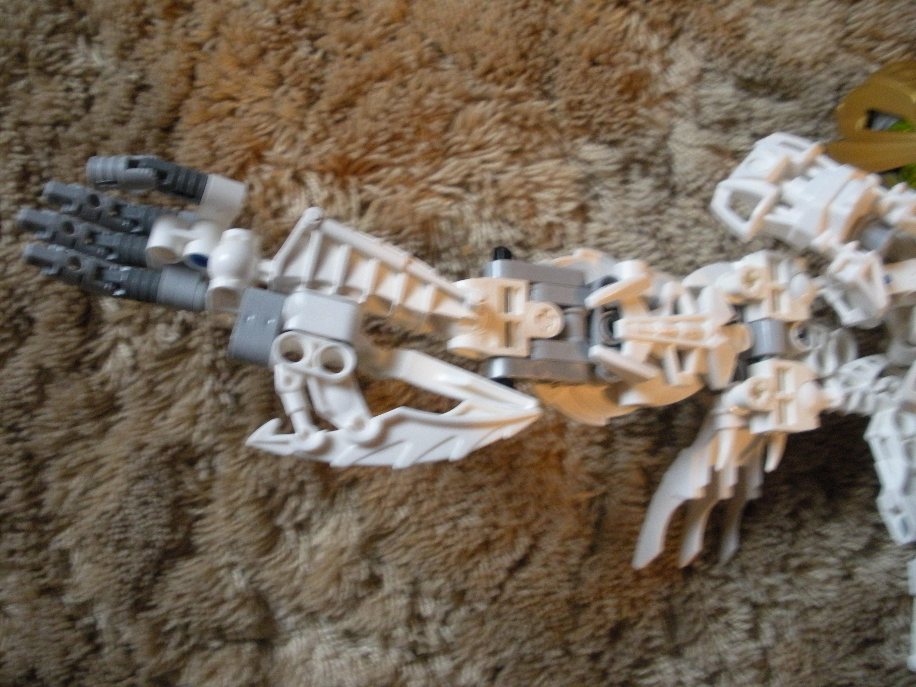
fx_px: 953
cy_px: 344
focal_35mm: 36
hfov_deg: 51.4
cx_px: 458
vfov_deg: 39.7
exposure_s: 1/11.2
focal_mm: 6.3
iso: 400
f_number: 3.5
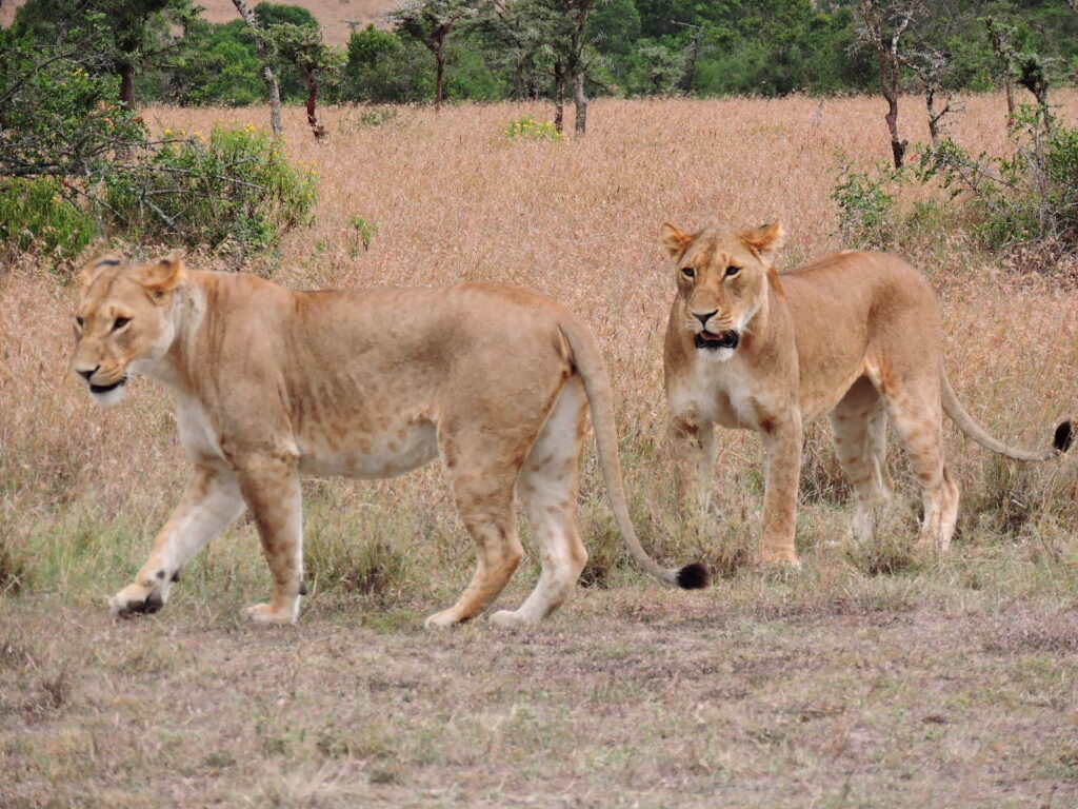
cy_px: 404
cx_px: 539
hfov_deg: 6.1
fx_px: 10121
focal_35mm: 325
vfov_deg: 4.6
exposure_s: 1/200
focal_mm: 58
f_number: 4.8
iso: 160
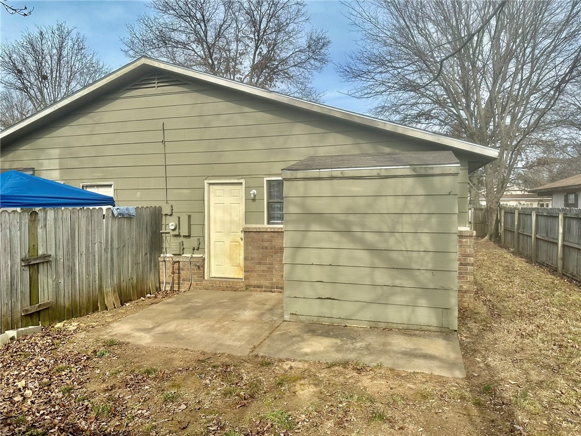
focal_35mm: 24
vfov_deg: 56.8
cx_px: 290
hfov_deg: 71.6
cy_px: 218
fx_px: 403
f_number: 1.78
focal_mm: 6.86
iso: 80
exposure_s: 1/2469
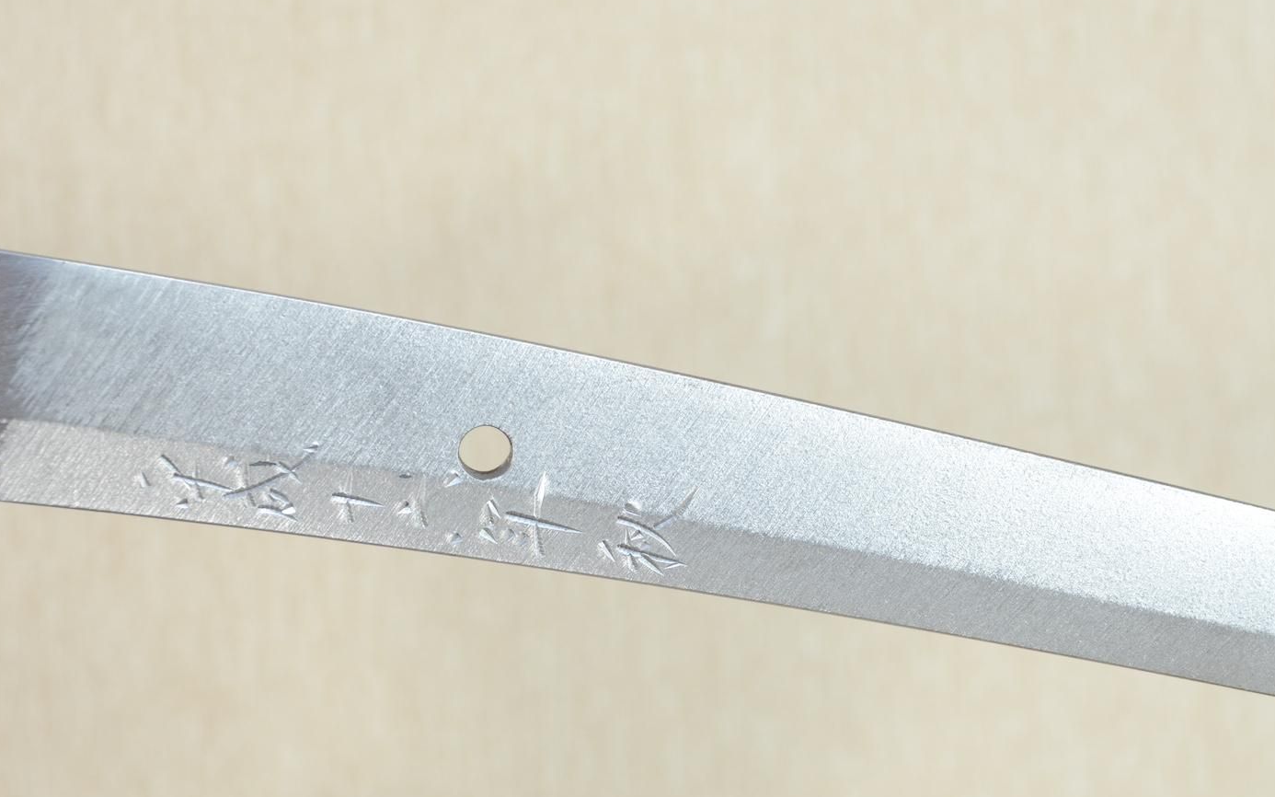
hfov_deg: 19.3
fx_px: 3752
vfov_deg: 12.1
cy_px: 414
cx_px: 638
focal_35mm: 108
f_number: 11
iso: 400
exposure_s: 1/2
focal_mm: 70
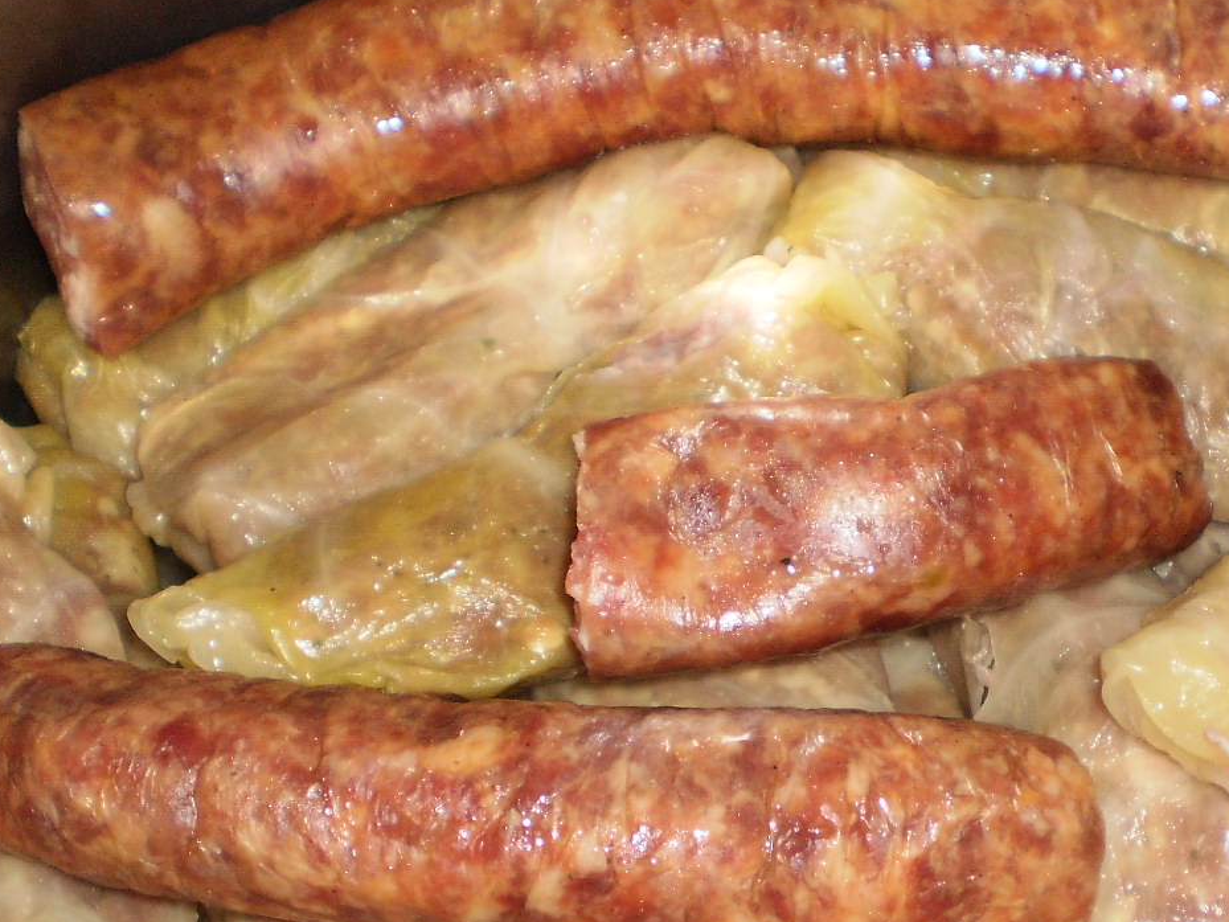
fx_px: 2202
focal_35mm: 62
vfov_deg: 23.5
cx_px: 859
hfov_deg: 30.9
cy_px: 651
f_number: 3.1
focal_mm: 6.3
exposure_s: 1/30
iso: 125
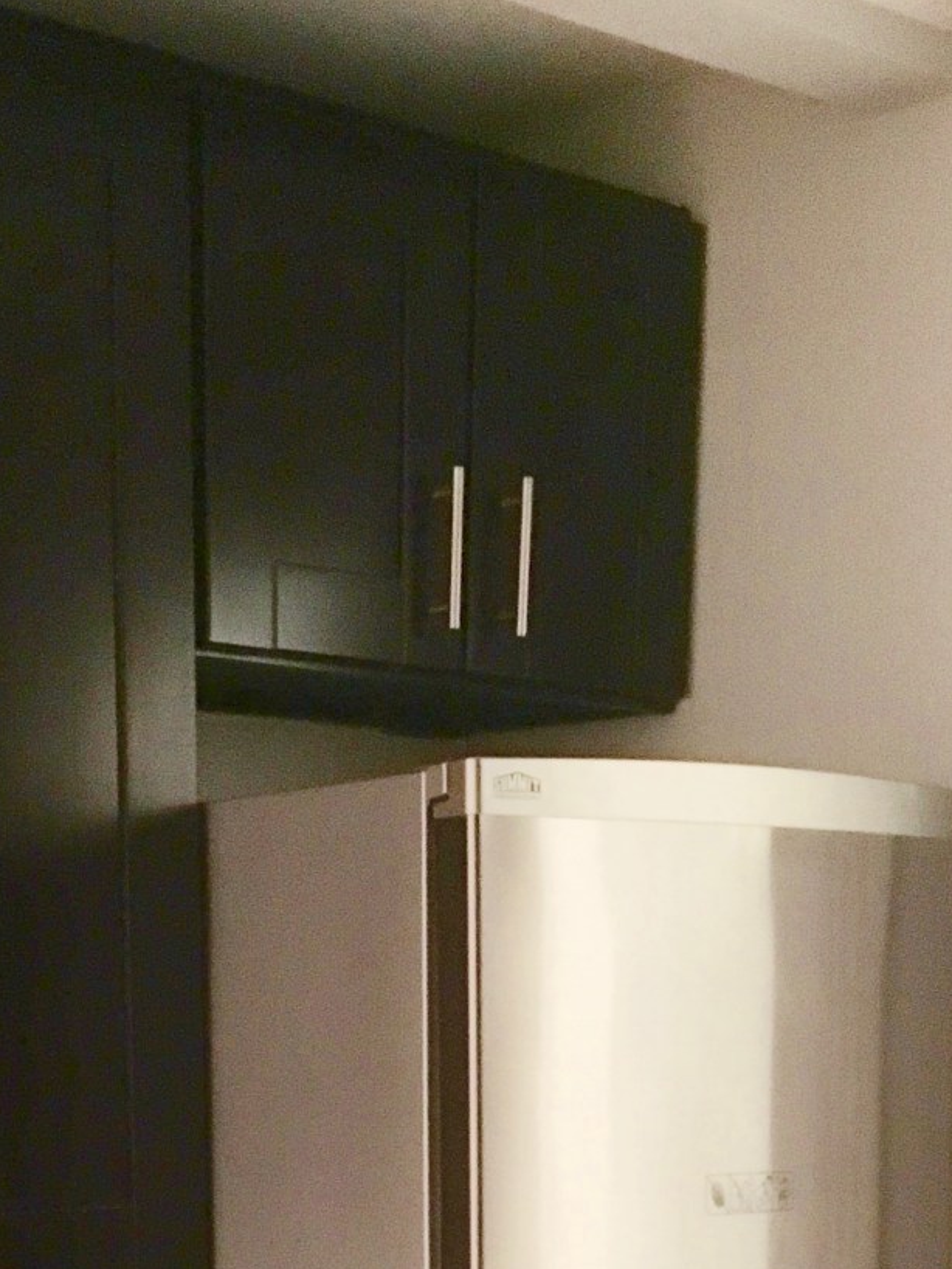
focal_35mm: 68
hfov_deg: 21.4
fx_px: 2492
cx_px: 235
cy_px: 1436
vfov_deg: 26.1
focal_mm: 4.15
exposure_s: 1/15
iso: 400
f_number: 2.2
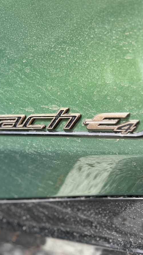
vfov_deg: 52.8
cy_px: 128
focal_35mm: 38
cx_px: 80
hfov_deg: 31.1
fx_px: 256
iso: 50
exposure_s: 1/597
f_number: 1.5
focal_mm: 5.7
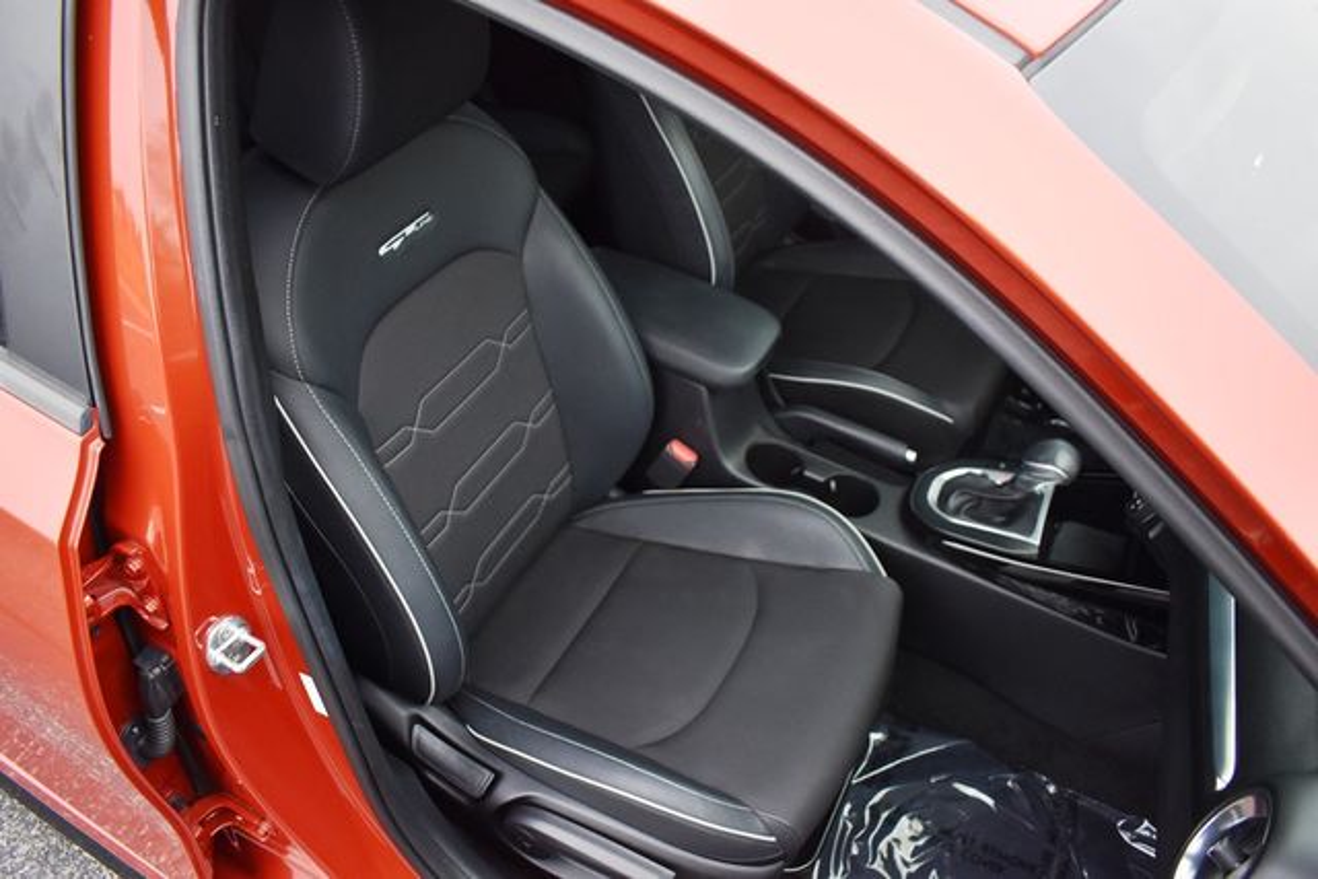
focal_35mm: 27
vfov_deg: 48.0
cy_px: 440
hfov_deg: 67.4
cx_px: 659
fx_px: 989
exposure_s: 1/250
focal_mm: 18
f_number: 3.5
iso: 720
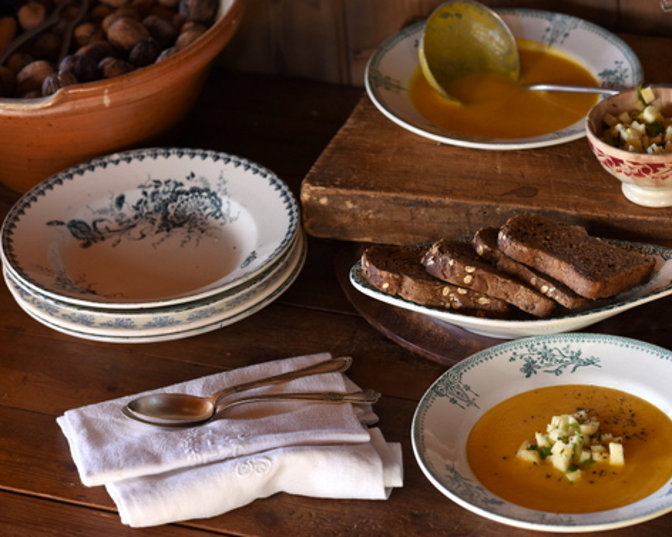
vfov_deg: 14.0
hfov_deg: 17.4
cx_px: 454
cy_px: 303
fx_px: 2186
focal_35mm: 110
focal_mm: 85
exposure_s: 1/20
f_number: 4.5
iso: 400
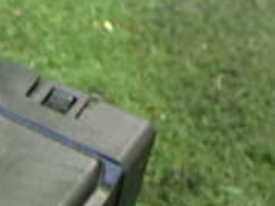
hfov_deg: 17.9
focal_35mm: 100
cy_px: 214
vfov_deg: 14.5
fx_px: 794
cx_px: -115
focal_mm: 5.4
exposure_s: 1/30
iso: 800
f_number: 2.3
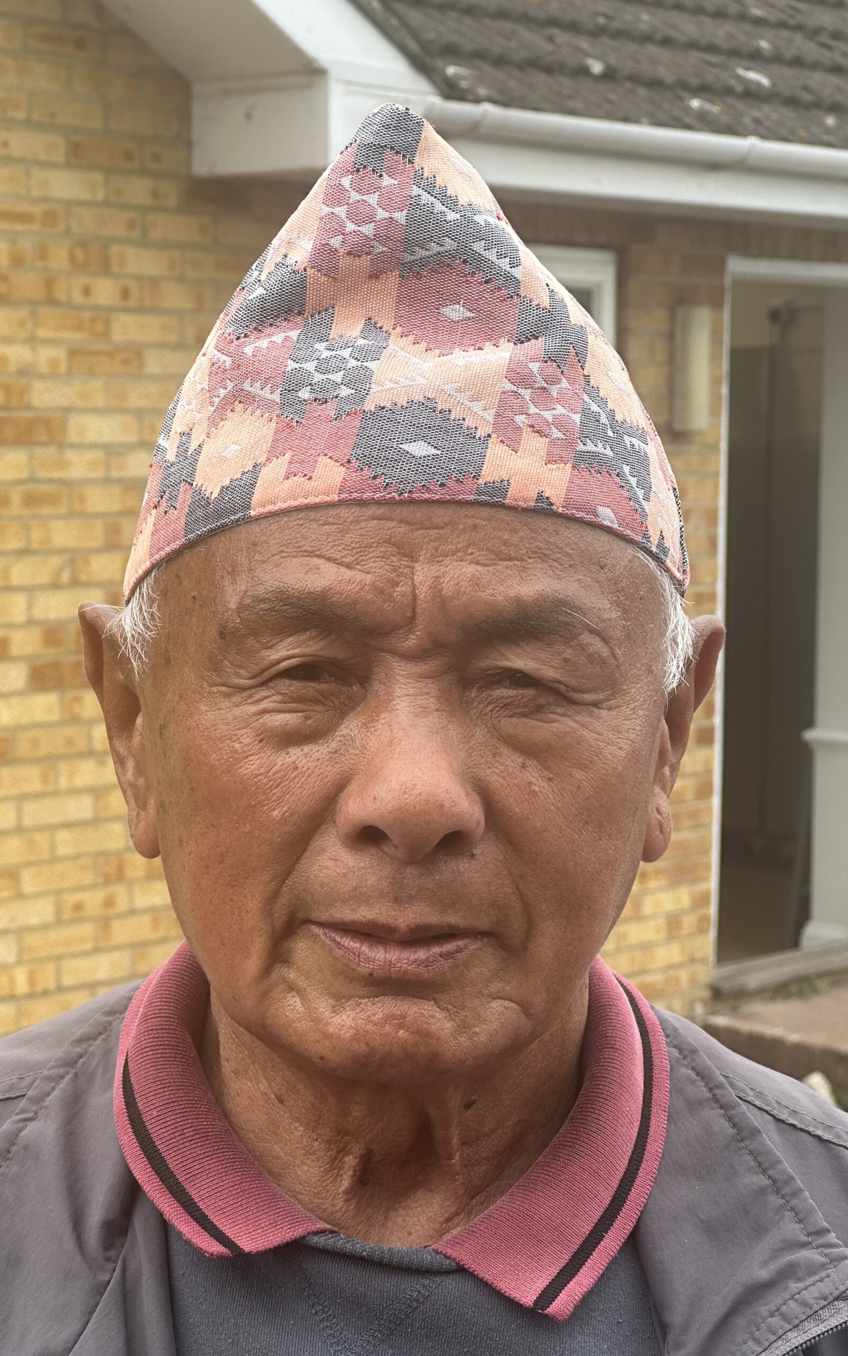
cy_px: 677
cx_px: 390
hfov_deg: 15.9
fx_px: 3031
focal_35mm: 82
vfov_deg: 25.2
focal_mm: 9
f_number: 2.8
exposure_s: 1/99
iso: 32
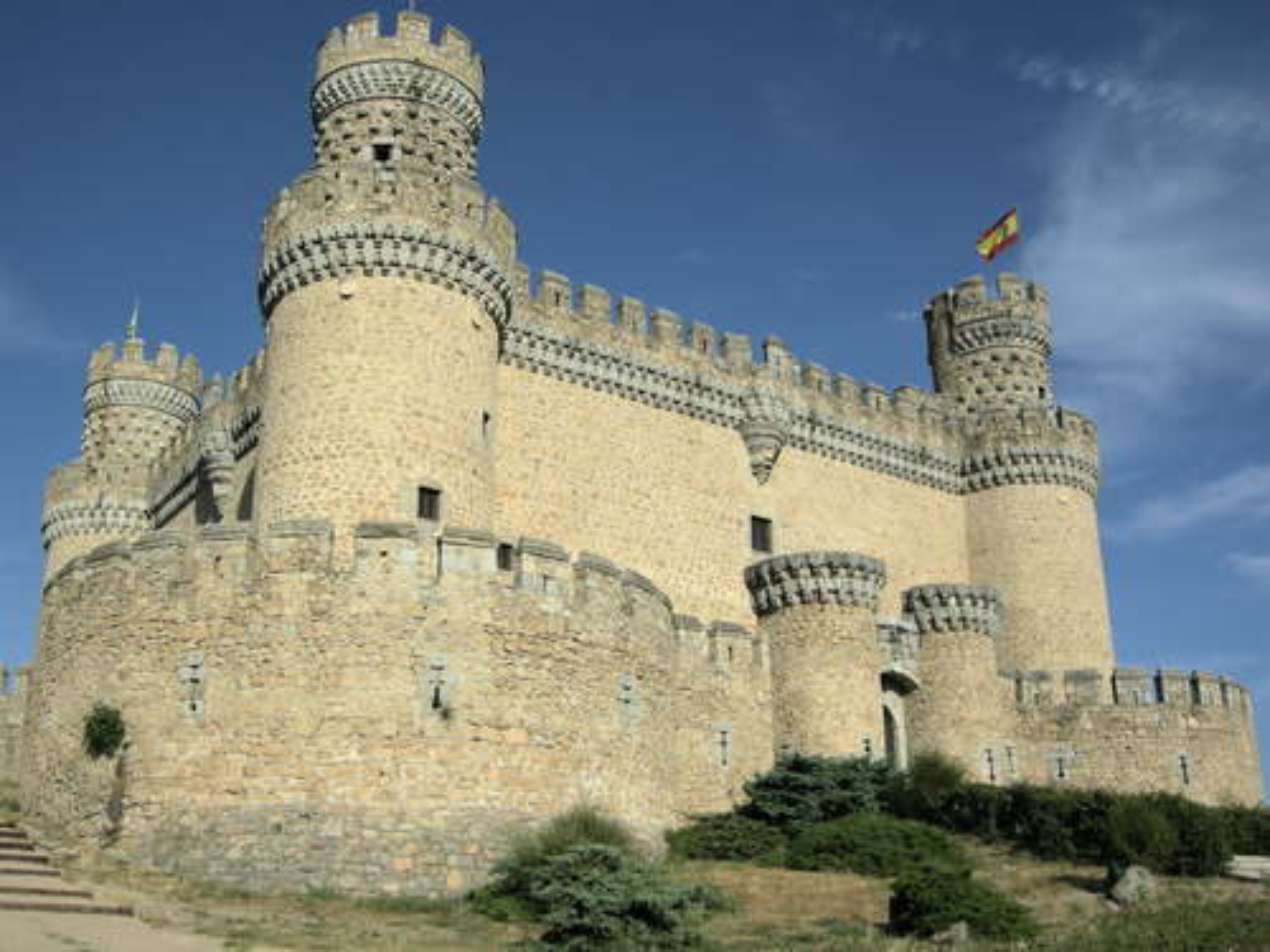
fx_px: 1321
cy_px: 476
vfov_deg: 39.7
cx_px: 635
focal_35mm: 36
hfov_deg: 51.4
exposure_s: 1/346
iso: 64
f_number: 6.1
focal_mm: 7.5
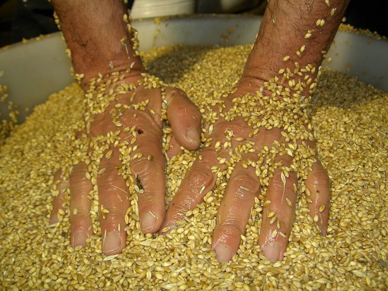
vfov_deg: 36.8
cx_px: 194
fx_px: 437
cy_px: 146
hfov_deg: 47.9
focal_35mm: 39
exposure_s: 1/60
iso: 100
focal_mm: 8
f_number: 2.8
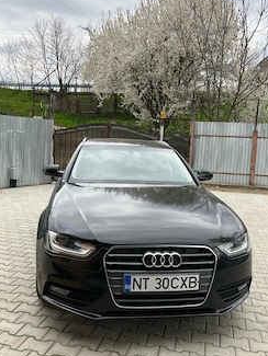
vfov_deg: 56.8
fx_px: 330
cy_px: 168
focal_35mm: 32
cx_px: 141
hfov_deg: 44.2
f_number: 1.6
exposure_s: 1/635
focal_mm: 5.1
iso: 50
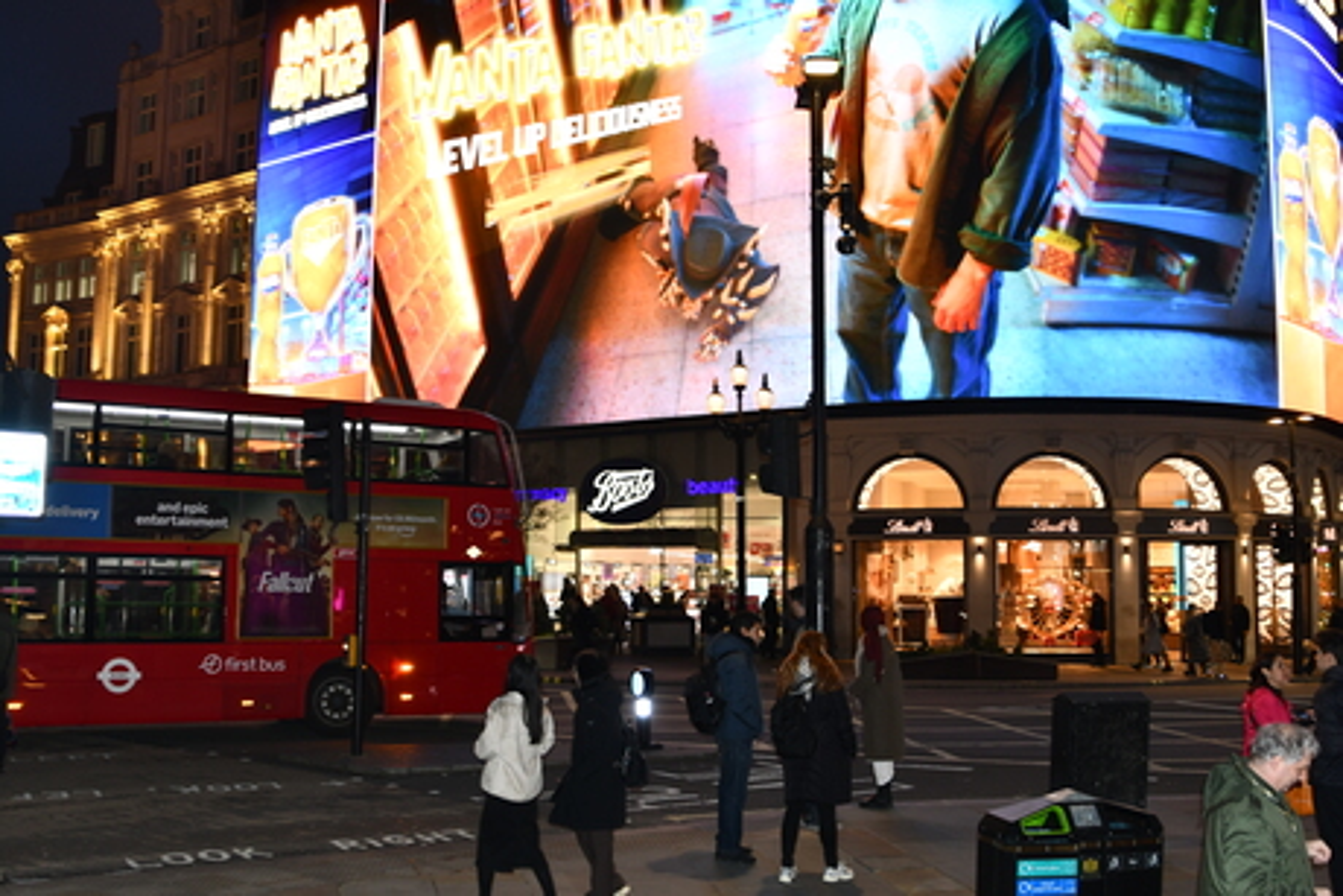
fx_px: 1343
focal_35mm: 36
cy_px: 448
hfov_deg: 53.1
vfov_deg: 36.9
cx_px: 672
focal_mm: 24
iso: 250
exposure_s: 1/80
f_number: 3.5
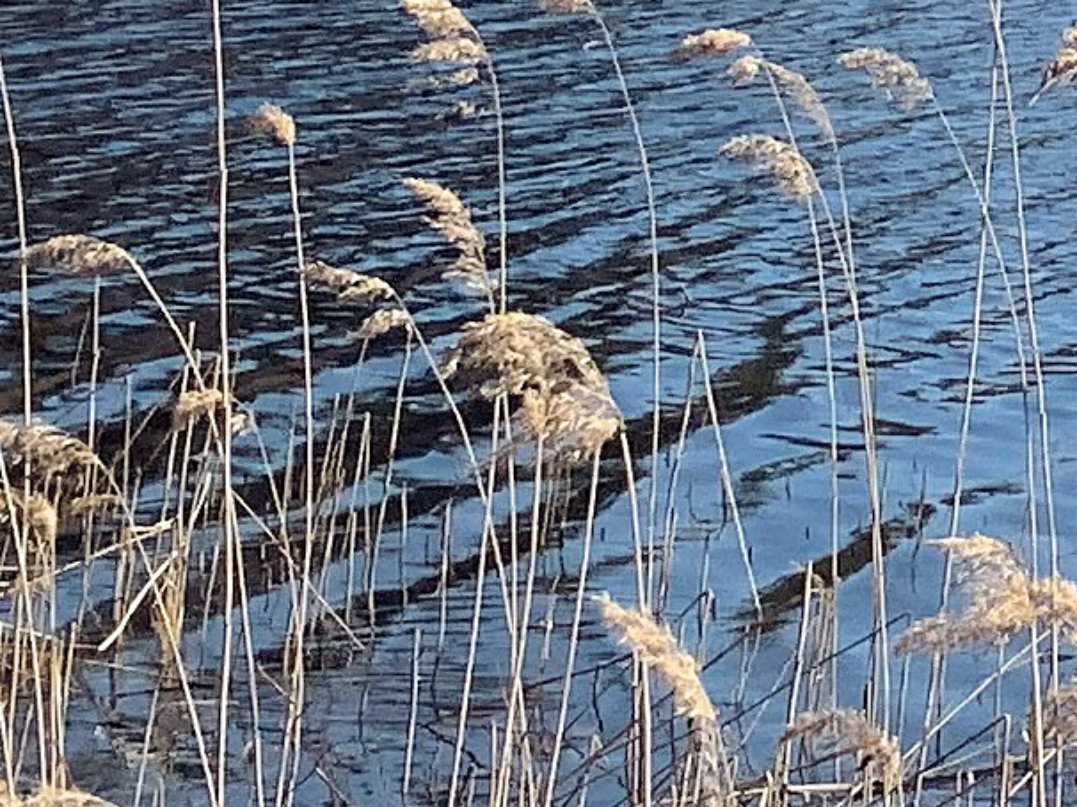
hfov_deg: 9.2
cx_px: 3183
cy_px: -562
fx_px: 5380
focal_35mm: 173
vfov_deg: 8.3
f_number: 1.8
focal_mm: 4.25
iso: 25
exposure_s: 1/1880
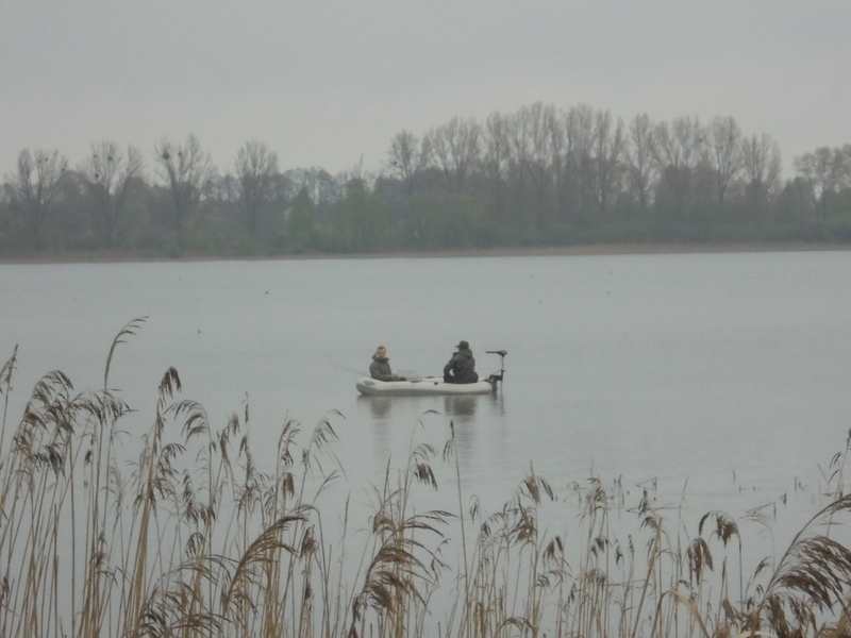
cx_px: 426
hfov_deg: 12.7
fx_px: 3835
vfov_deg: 9.5
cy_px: 319
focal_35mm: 156
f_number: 6.5
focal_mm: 27.6
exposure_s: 1/250
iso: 320
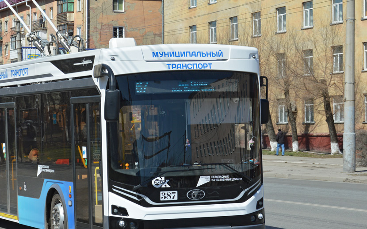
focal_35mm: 115
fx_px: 1150
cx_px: 110
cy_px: 99
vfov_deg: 11.4
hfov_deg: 18.1
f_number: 9
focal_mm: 52
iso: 100
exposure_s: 1/400
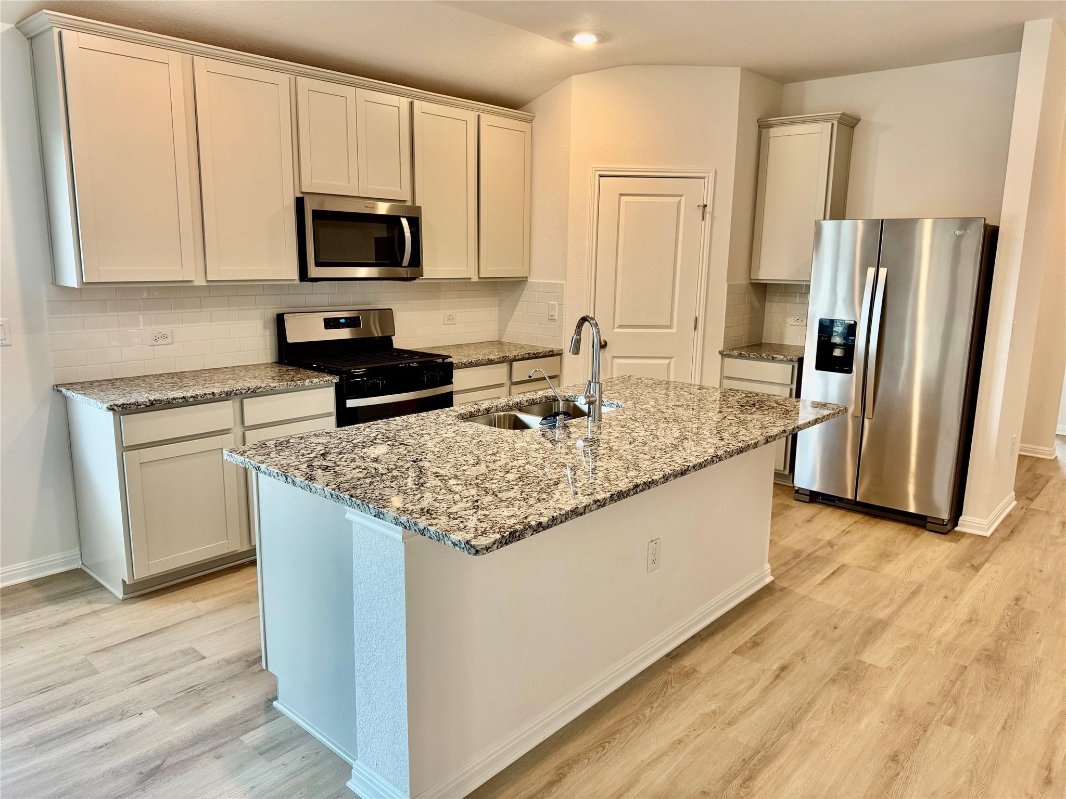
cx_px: 533
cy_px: 400
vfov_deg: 56.8
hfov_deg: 71.6
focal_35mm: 24
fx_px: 739
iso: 200
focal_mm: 6.76
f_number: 1.78
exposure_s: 1/120
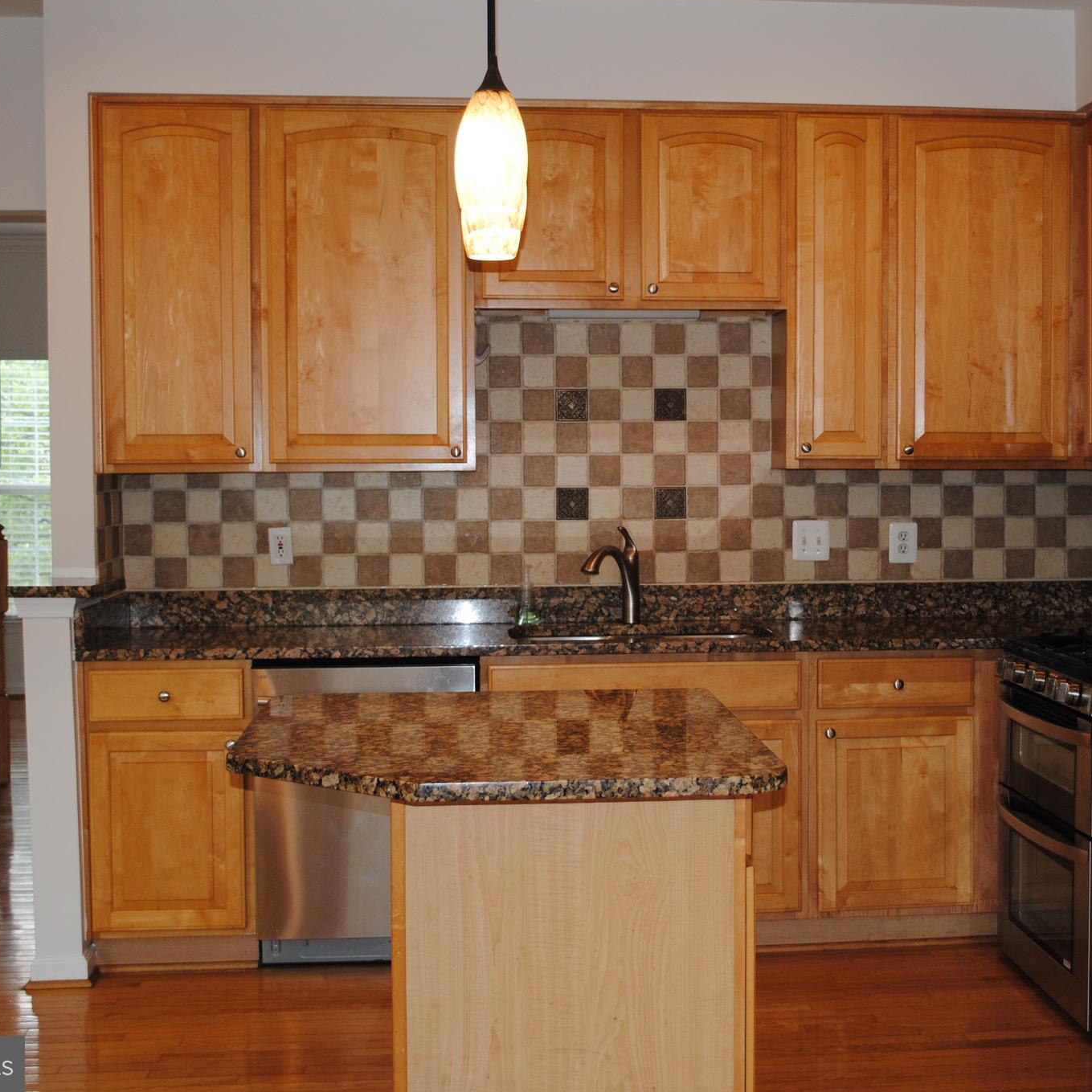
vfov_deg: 34.0
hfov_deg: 33.9
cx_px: 669
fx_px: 1785
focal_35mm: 50
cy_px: 544
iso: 200
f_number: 4.2
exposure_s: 1/60
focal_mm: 26
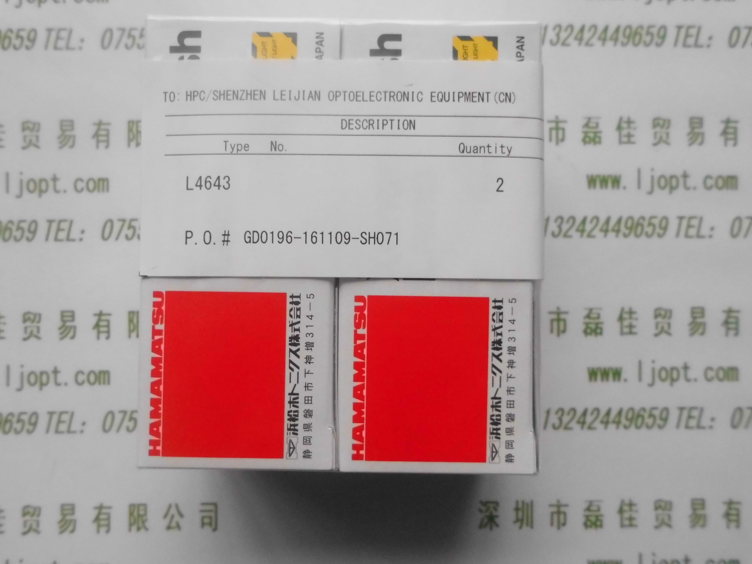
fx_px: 565
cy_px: 282
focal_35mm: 26
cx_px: 376
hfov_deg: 67.3
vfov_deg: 53.1
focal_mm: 4.6
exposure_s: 1/60
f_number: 3.2
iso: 400
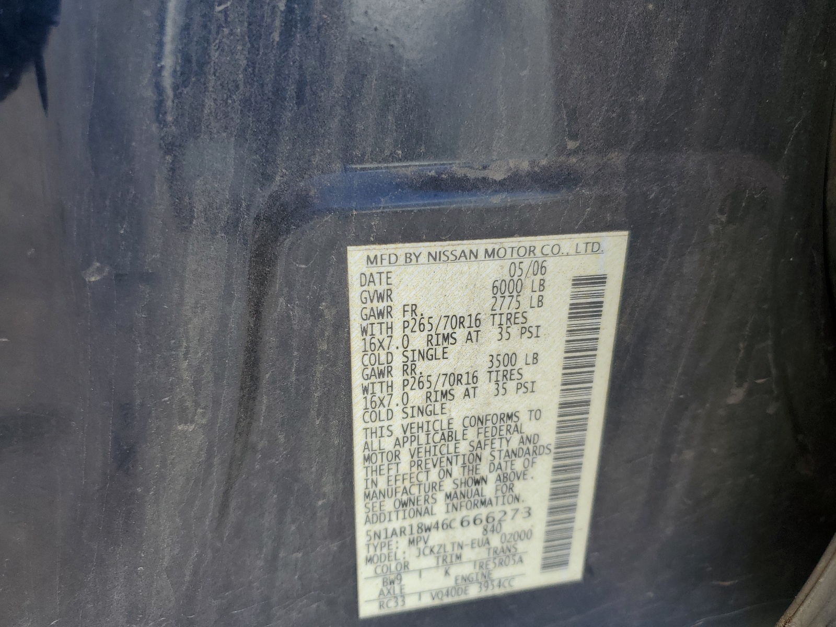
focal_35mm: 26
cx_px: 418
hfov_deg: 67.3
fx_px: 628
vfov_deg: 53.1
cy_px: 314
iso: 50
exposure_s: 1/417
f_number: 1.5
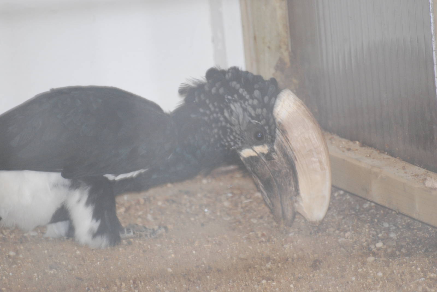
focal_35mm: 405
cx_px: 218
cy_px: 146
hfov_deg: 5.1
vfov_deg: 3.4
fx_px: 4922
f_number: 5.6
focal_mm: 270
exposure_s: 1/60
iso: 800
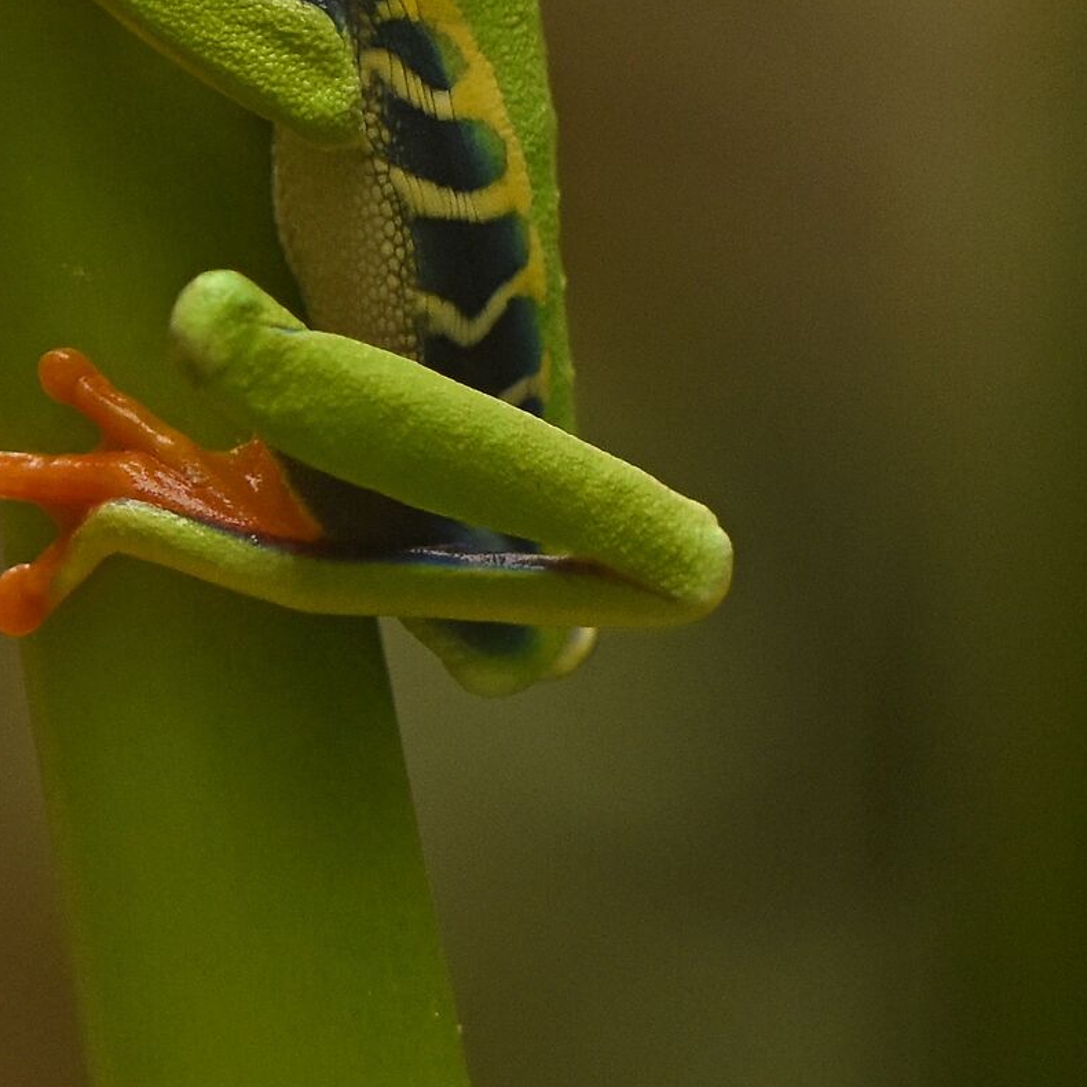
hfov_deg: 6.5
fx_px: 9628
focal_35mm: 271
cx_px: 314
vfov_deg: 6.4
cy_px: -343
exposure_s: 1/400
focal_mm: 105
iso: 1000
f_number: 4
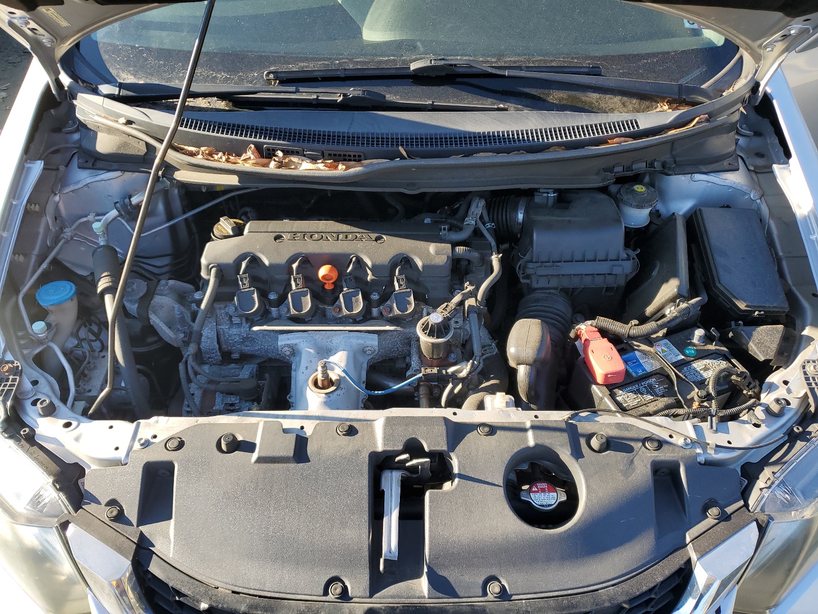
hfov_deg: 67.3
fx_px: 614
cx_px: 409
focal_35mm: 26
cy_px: 307
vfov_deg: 53.1
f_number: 1.5
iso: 50
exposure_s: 1/435
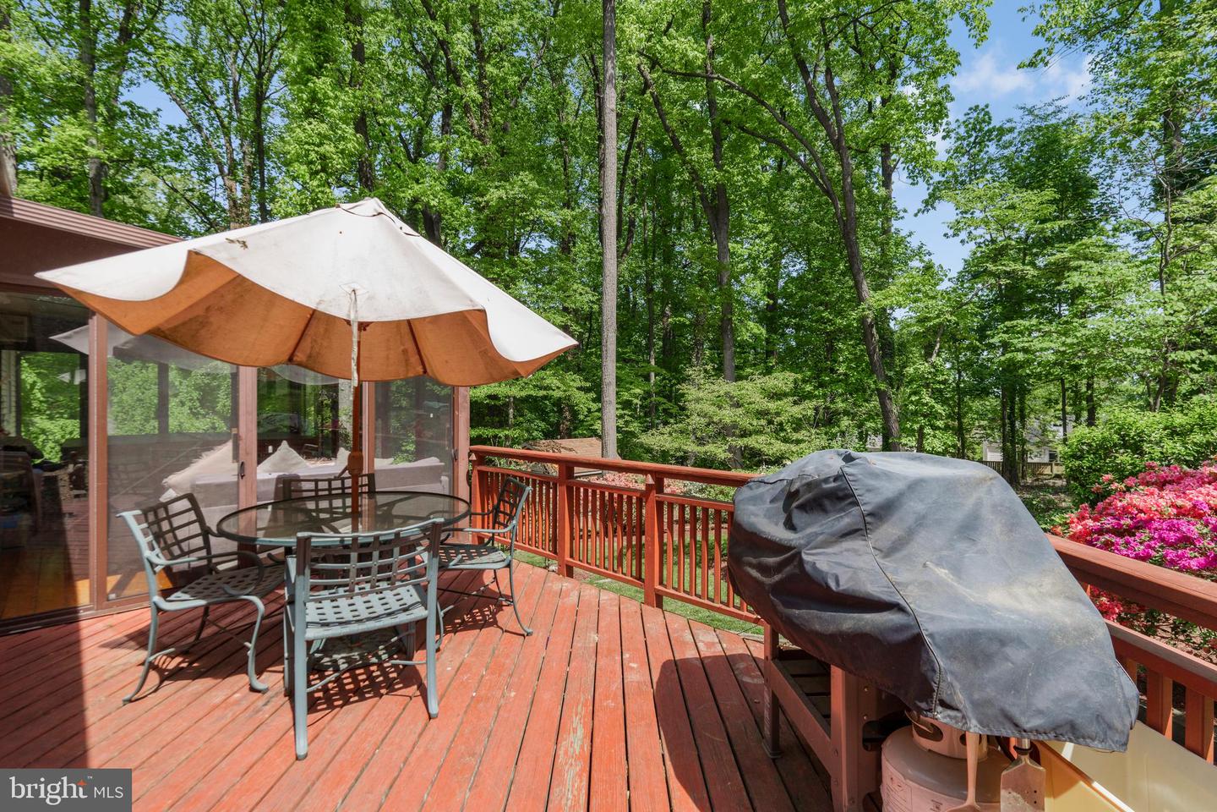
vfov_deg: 72.1
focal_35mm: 16
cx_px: 608
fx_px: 558
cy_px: 406
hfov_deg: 95.0
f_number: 7.1
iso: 500
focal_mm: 16.5
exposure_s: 1/500
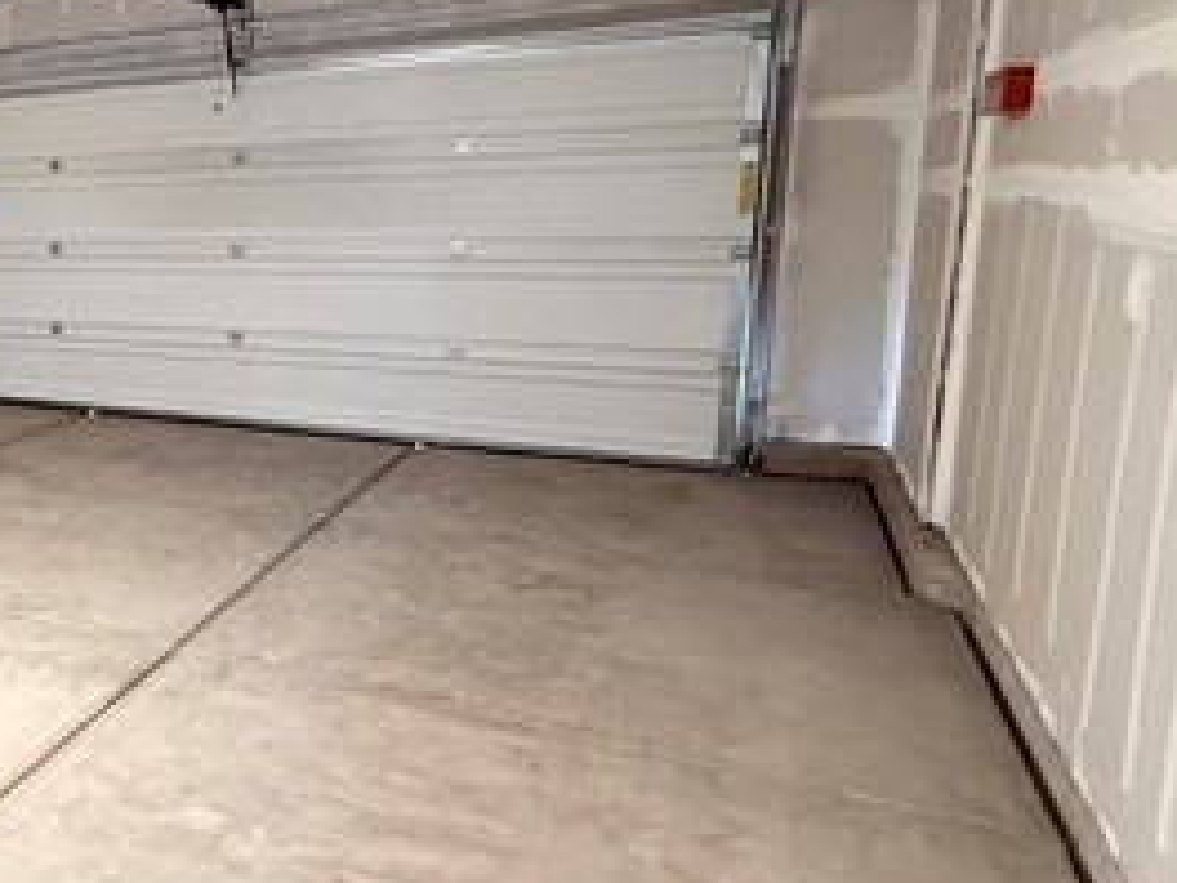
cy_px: 370
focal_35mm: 34
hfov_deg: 42.4
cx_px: -120
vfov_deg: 41.7
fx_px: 1156
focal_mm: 2.22
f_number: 2.2
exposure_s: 1/60
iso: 640
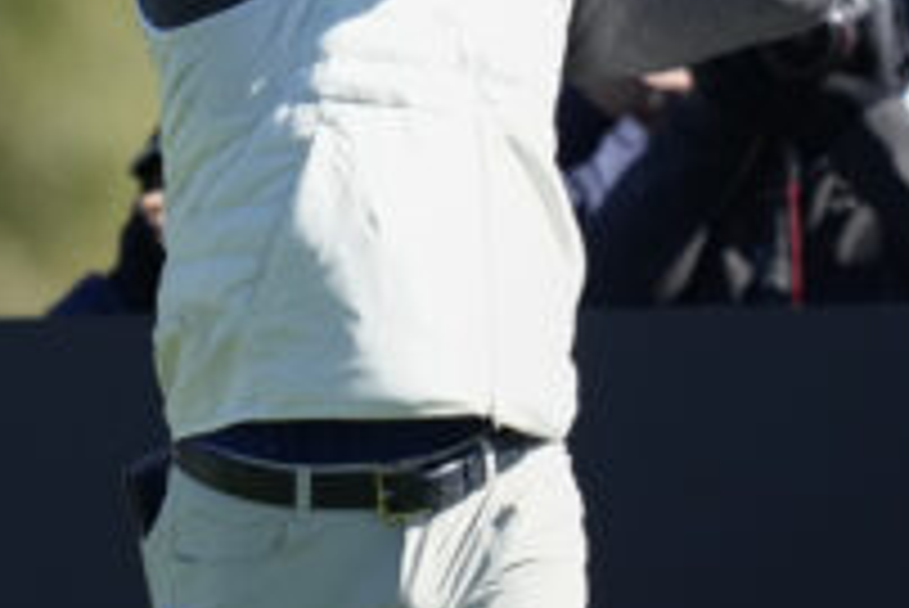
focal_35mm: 1876
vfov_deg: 0.7
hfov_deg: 1.1
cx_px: 162
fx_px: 47401
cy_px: 182
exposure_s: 1/5000
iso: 800
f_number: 3.2
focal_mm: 400
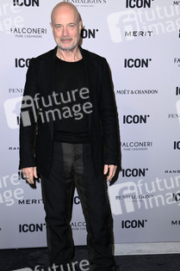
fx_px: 459
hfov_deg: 22.2
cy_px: 151
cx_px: 73
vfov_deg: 32.9
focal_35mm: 61
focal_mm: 48
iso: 1000
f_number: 5.6
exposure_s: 1/250
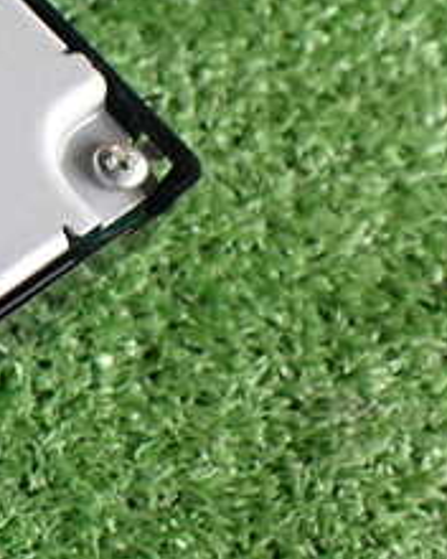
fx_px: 1323
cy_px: 155
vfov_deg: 23.7
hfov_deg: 17.0
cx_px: -259
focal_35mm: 80
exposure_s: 1/125
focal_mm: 5.4
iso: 320
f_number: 2.3
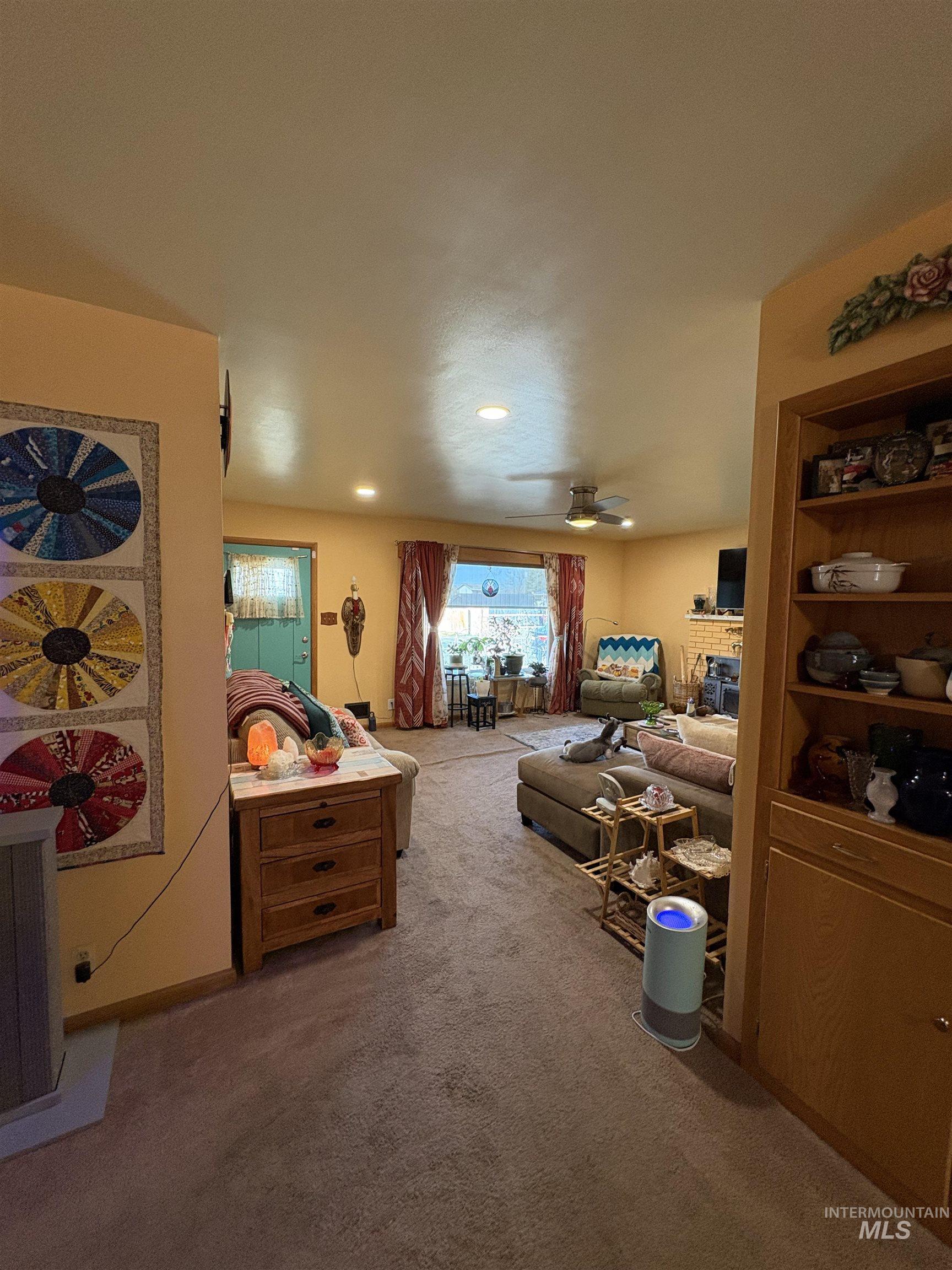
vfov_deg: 102.1
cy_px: 635
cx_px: 476
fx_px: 513
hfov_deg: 85.7
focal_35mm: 14
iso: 250
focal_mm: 2.22
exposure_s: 1/60
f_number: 2.2
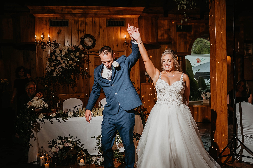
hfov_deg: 53.1
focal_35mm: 36
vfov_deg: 36.9
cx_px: 128
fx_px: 253
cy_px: 84
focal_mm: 35
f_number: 2.5
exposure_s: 1/320
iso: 800
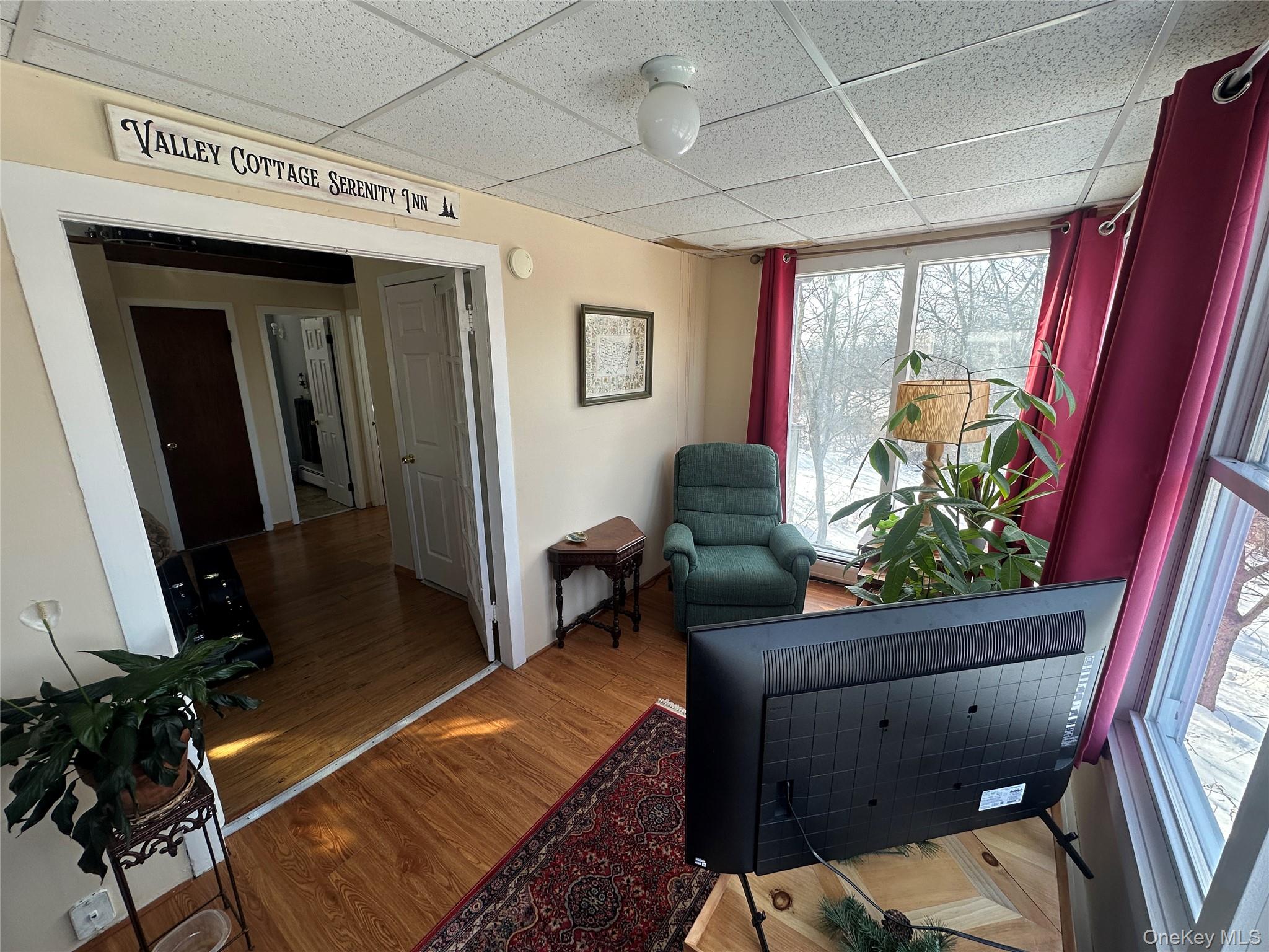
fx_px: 513
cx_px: 634
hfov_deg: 102.1
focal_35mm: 14
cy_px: 476
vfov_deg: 85.7
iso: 40
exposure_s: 1/123
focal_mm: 2.22
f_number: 2.2
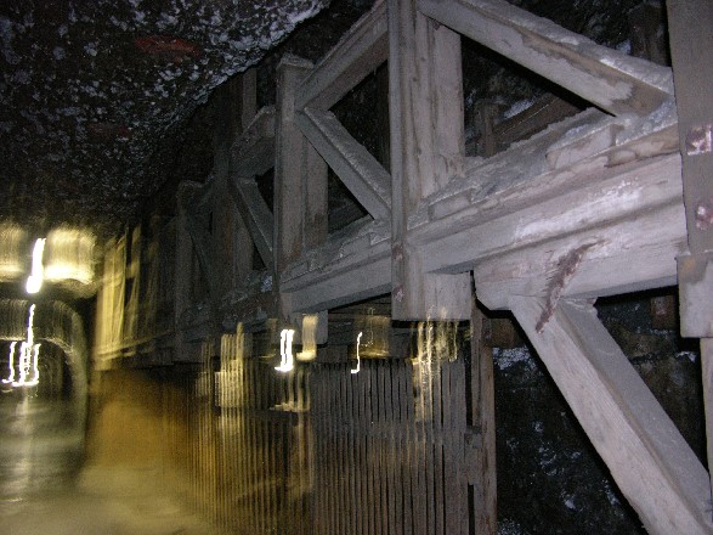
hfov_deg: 52.6
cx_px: 356
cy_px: 268
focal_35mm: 35
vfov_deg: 40.7
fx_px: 721
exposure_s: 2
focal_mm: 8.9
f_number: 2.8
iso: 200
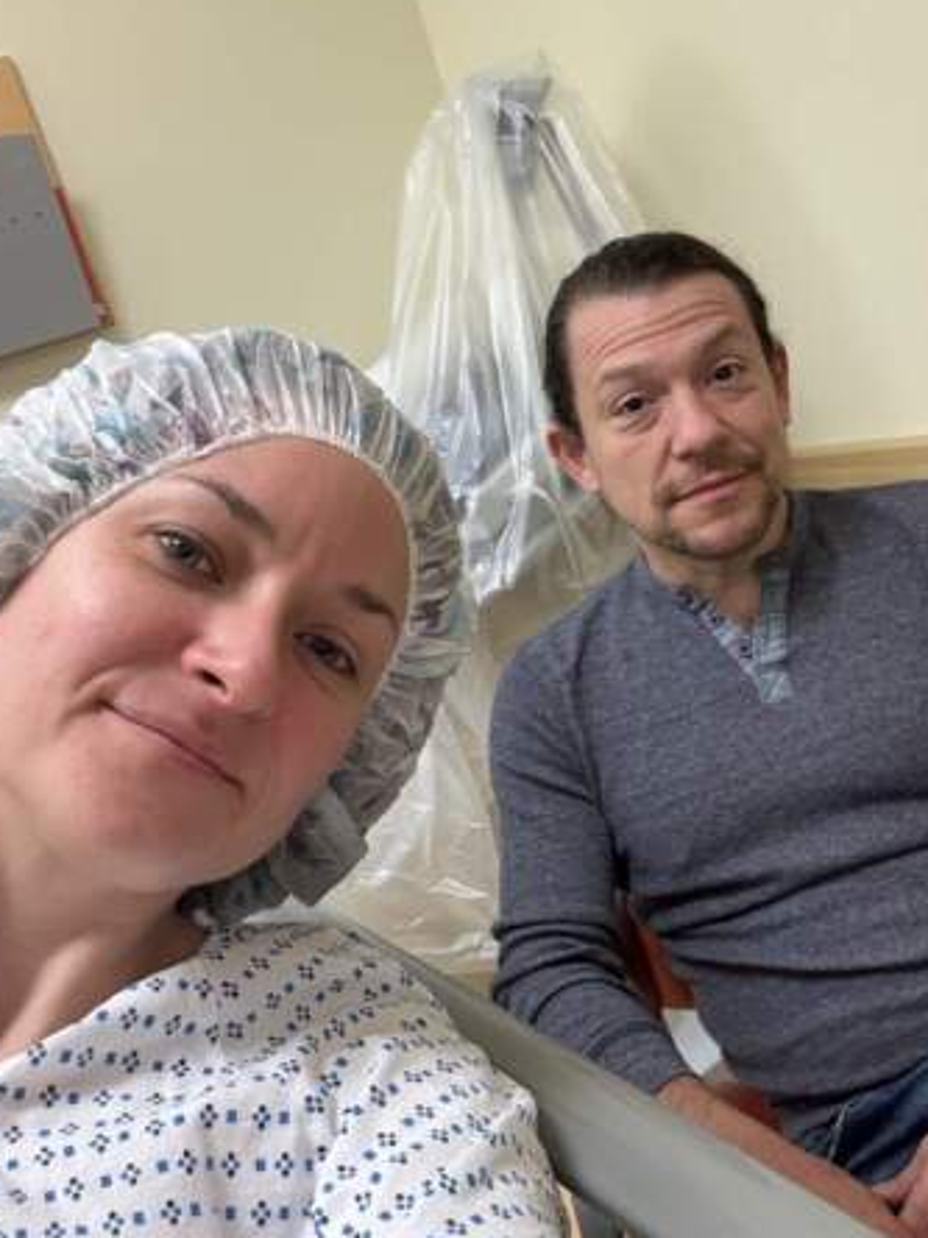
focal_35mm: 36
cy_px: 665
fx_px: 1287
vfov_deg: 51.3
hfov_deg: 39.6
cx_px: 516
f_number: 1.9
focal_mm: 2.69
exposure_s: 1/60
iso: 125
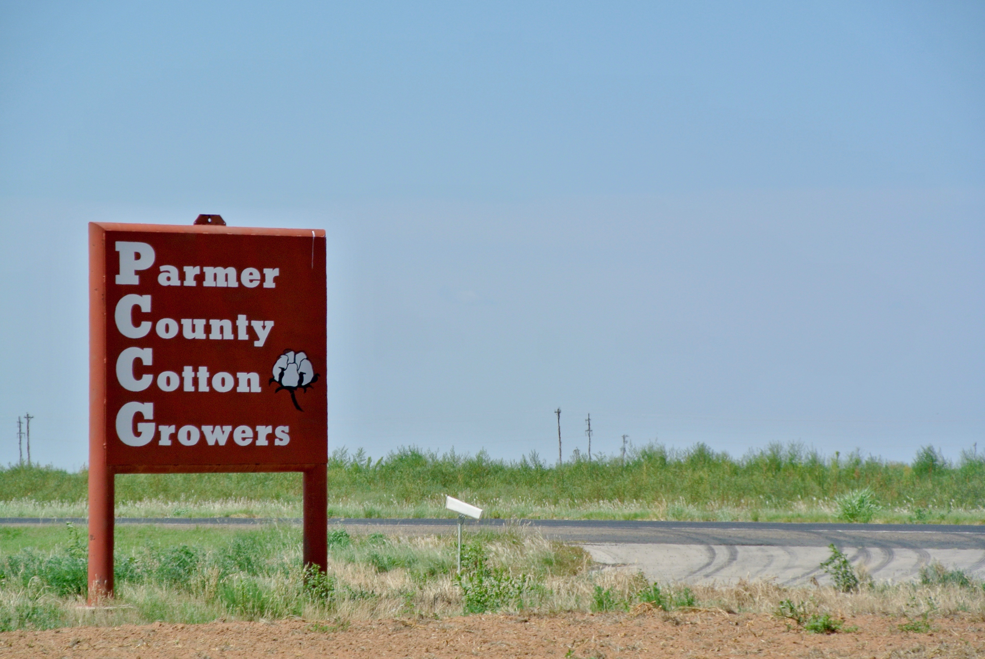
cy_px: 330
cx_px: 492
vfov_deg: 6.3
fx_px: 6026
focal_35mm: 220
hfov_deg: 9.3
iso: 125
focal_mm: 81.8
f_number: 5.6
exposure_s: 1/500
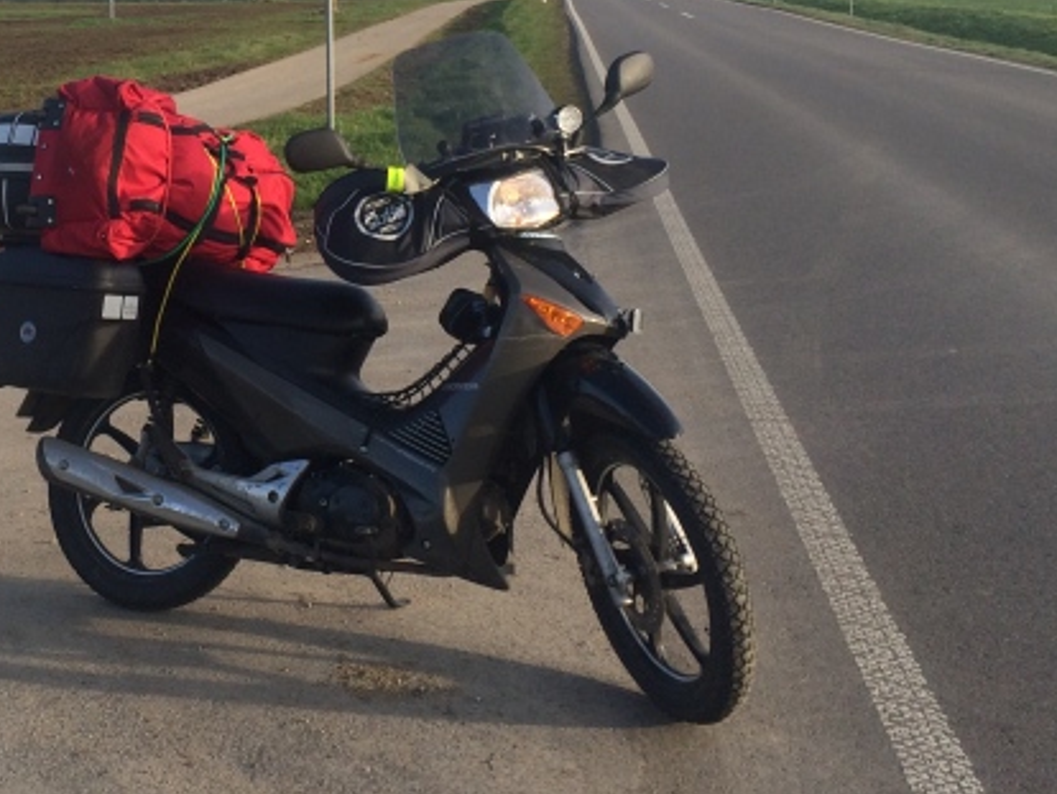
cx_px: 209
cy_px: 140
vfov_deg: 25.6
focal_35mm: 56
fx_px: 1711
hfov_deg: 33.3
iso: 32
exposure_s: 1/672
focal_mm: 4.15
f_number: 2.2
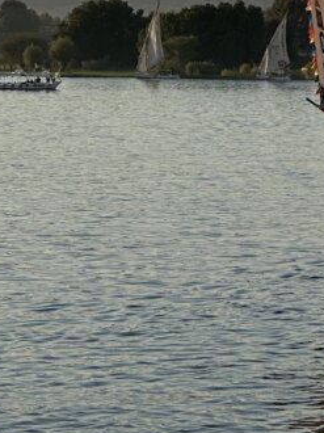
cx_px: 422
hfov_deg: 6.2
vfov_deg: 8.1
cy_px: -202
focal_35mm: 239
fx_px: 2987
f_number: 2.8
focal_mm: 9
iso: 32
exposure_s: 1/561
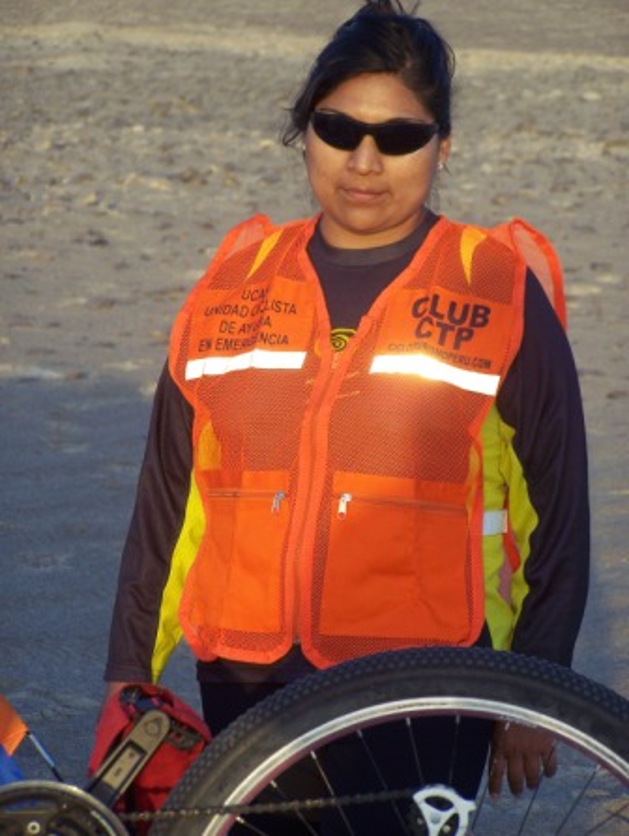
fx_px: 4089
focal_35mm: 169
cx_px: 314
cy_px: 418
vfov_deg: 11.7
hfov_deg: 8.8
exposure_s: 1/320
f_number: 3.2
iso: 80
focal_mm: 28
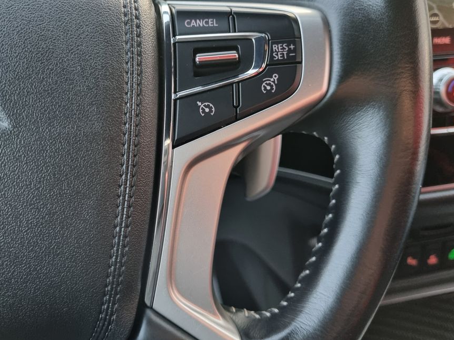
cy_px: 160
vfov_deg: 45.4
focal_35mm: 31
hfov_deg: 58.1
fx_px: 407
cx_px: 193
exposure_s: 1/50
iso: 800
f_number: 1.8
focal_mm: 5.4
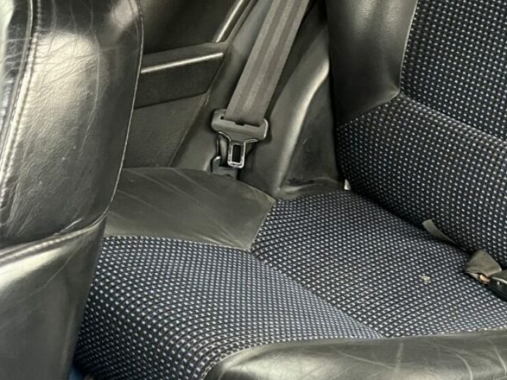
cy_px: 442
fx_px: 996
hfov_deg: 26.1
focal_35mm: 68
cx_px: 573
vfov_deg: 20.4
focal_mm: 5.1
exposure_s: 1/60
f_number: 1.6
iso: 320
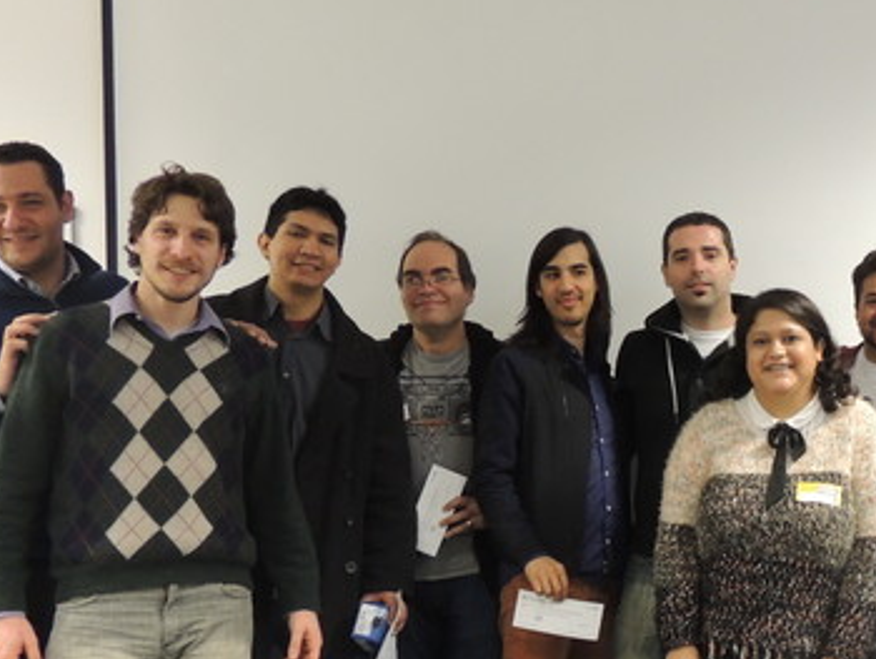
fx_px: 1216
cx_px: 698
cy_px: 477
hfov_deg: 38.2
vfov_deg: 29.9
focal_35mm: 48
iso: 400
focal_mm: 4.3
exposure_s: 1/15
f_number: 3
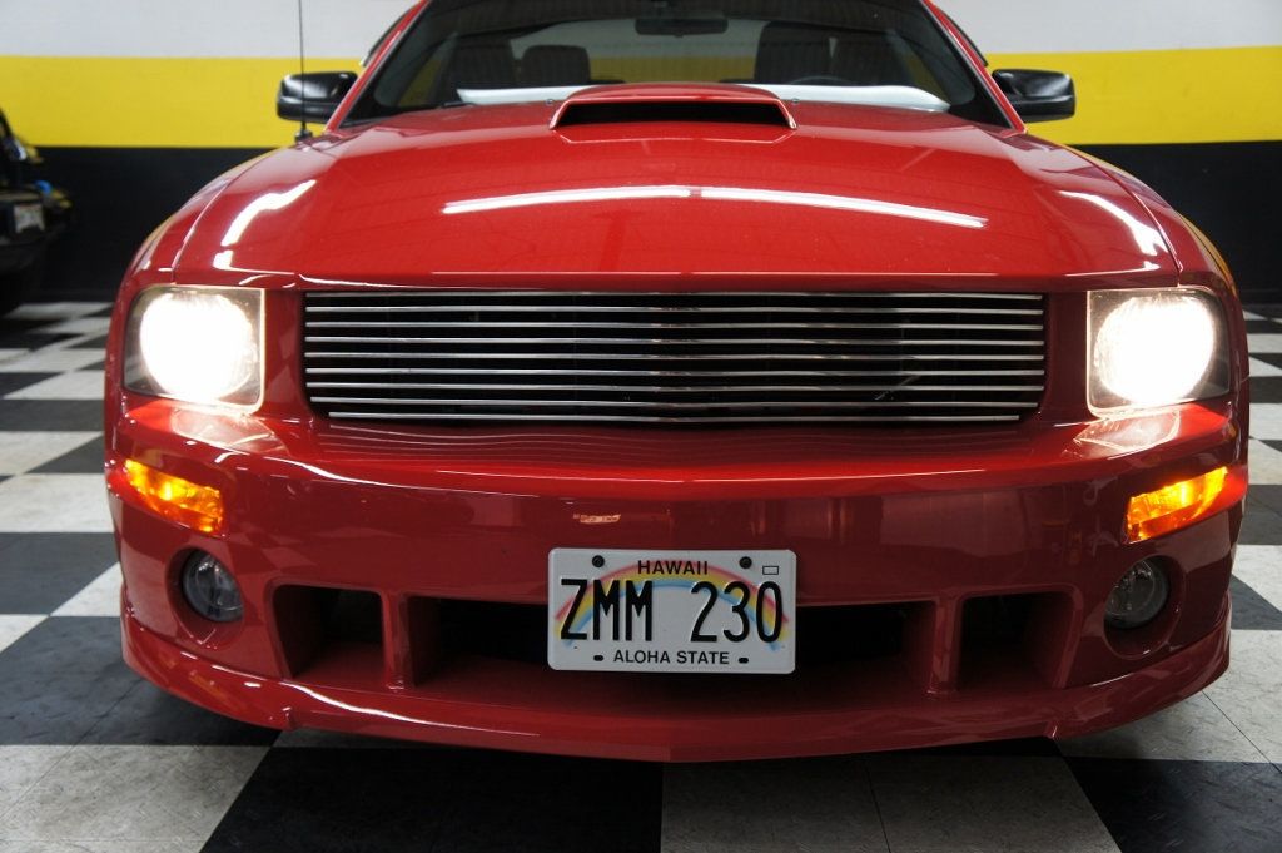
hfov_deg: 49.6
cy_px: 426
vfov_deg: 34.2
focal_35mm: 39
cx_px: 641
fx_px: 1388
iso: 400
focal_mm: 26
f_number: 4
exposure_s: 1/40
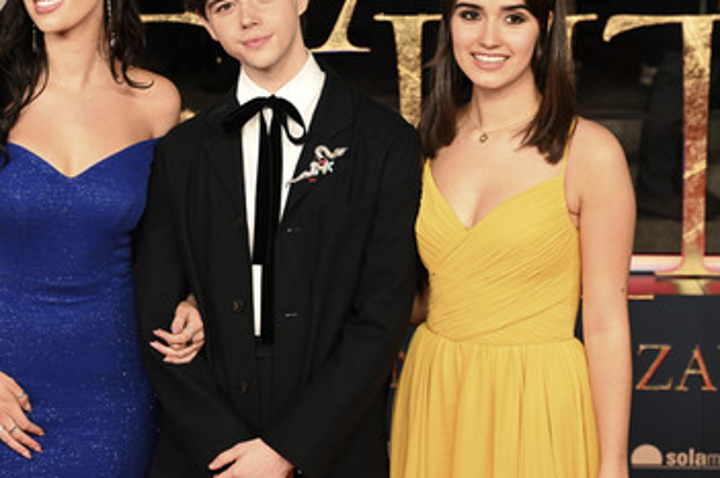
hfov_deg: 22.6
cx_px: 278
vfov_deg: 15.1
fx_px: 1797
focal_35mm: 90
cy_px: 176
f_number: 5.6
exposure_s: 1/125
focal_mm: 70
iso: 640
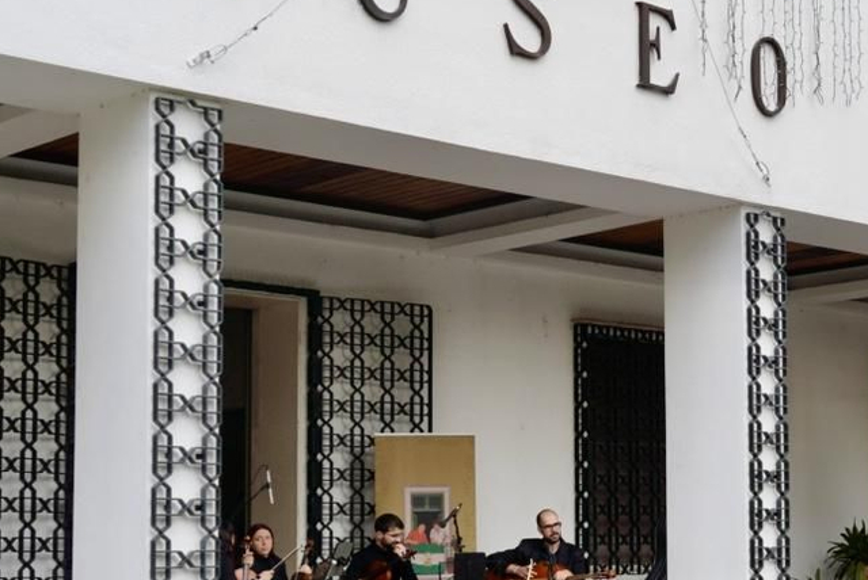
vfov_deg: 18.2
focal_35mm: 75
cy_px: 403
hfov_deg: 26.0
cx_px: 806
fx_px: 1810
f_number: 8
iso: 160
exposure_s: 1/100
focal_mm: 30
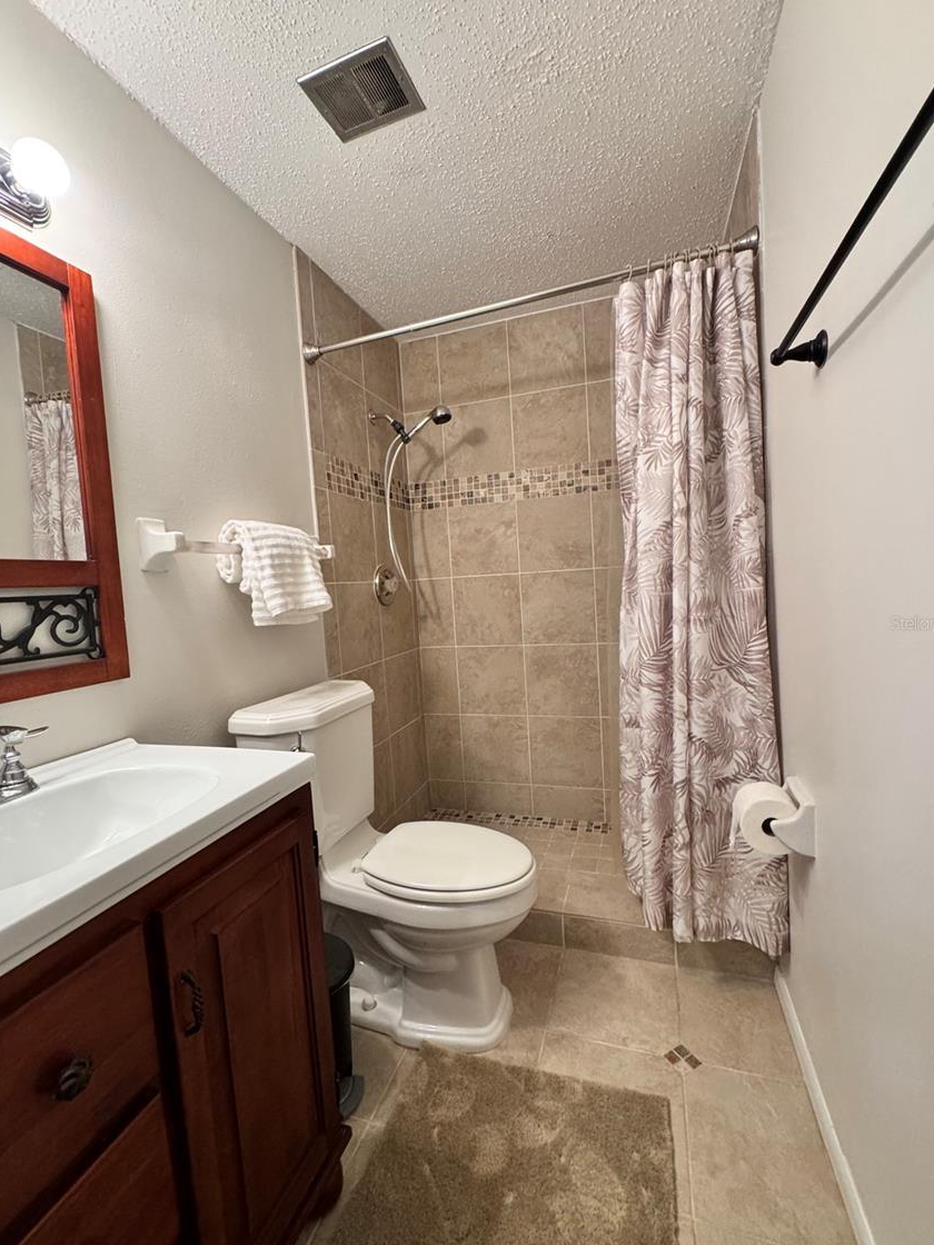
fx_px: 540
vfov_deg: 98.2
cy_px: 622
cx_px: 469
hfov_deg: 81.7
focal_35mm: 15
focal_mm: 2.22
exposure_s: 1/60
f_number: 2.2
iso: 400
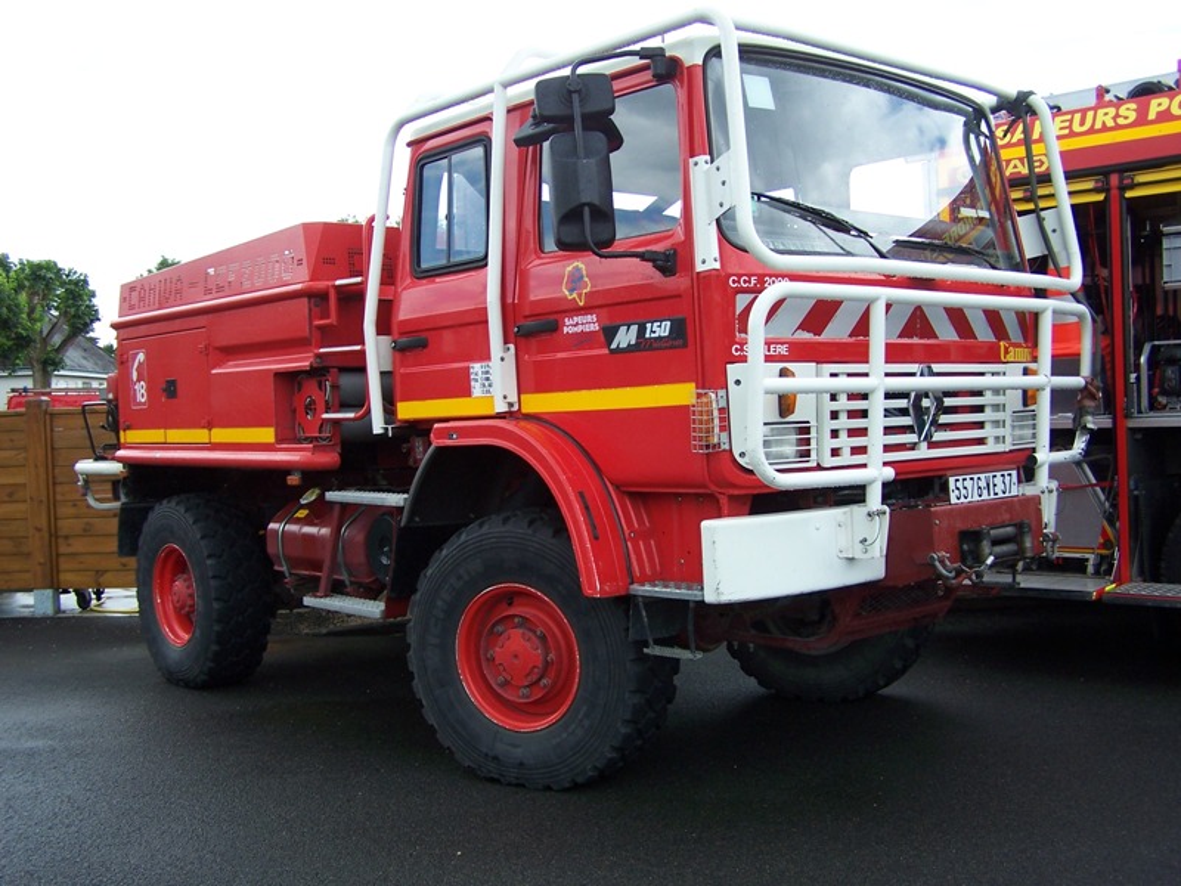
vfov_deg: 37.7
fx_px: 1296
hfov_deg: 49.0
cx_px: 590
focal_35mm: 38
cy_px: 443
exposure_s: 1/500
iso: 80
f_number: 2.8
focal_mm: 6.3
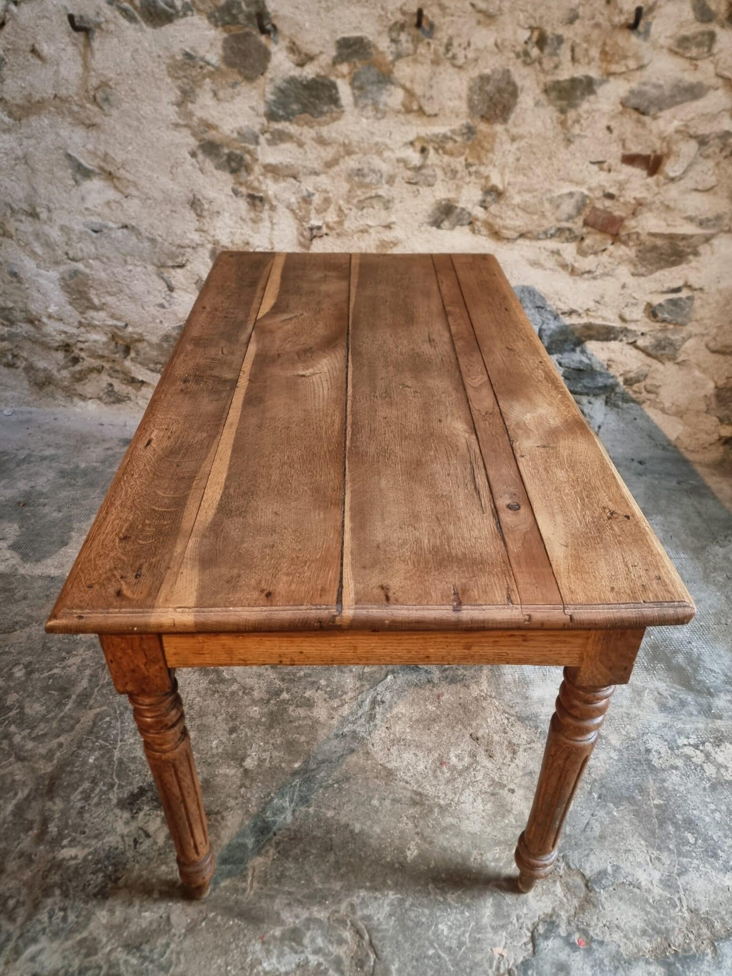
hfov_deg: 56.8
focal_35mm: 24
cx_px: 366
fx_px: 677
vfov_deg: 71.6
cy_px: 488
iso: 640
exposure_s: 1/24
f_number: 1.8
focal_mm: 6.7
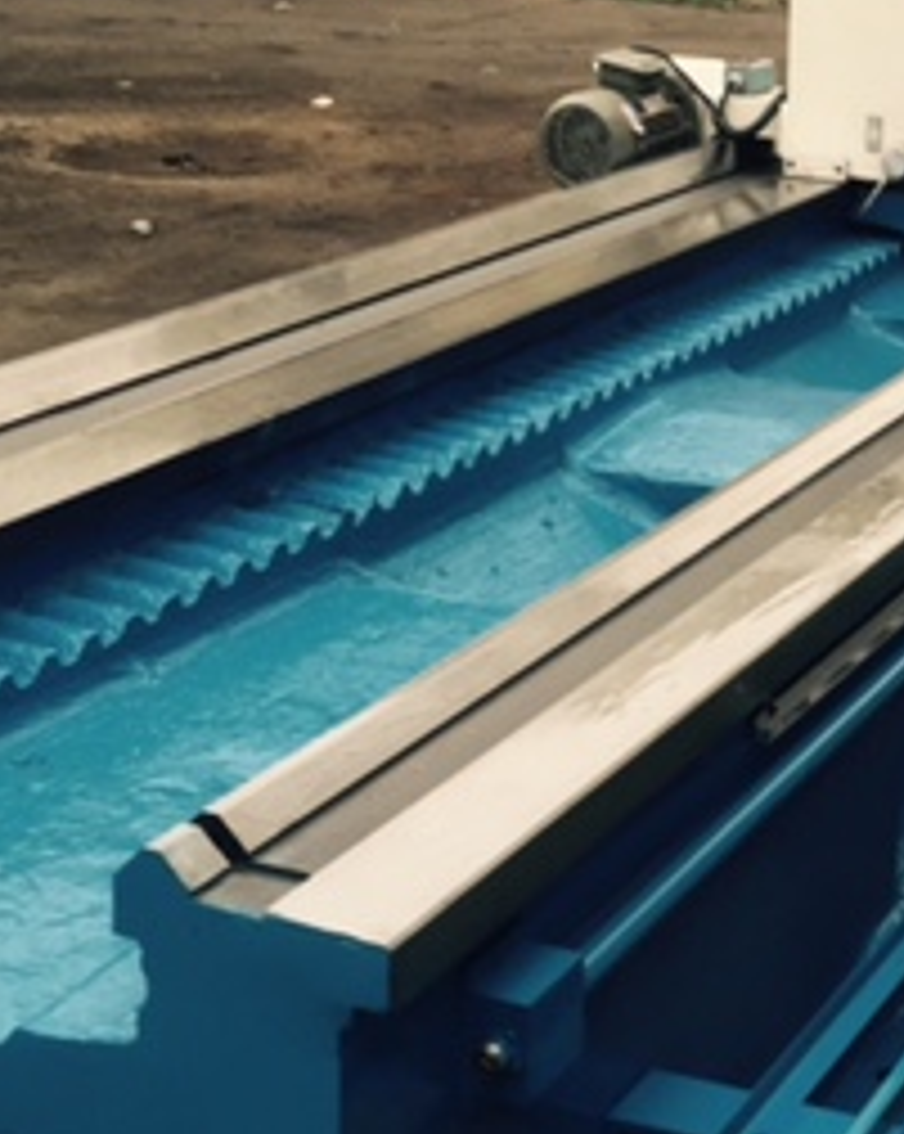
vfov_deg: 26.3
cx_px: 917
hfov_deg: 20.5
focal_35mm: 72
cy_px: 369
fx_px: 2412
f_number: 2.2
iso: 40
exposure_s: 1/120
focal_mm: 4.15
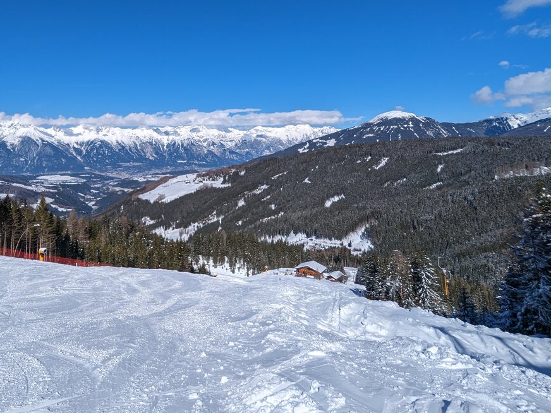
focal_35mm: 25
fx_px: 398
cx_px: 188
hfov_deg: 67.7
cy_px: 95
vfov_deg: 52.1
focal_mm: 2.35
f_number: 2.2
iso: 48
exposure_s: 1/3876
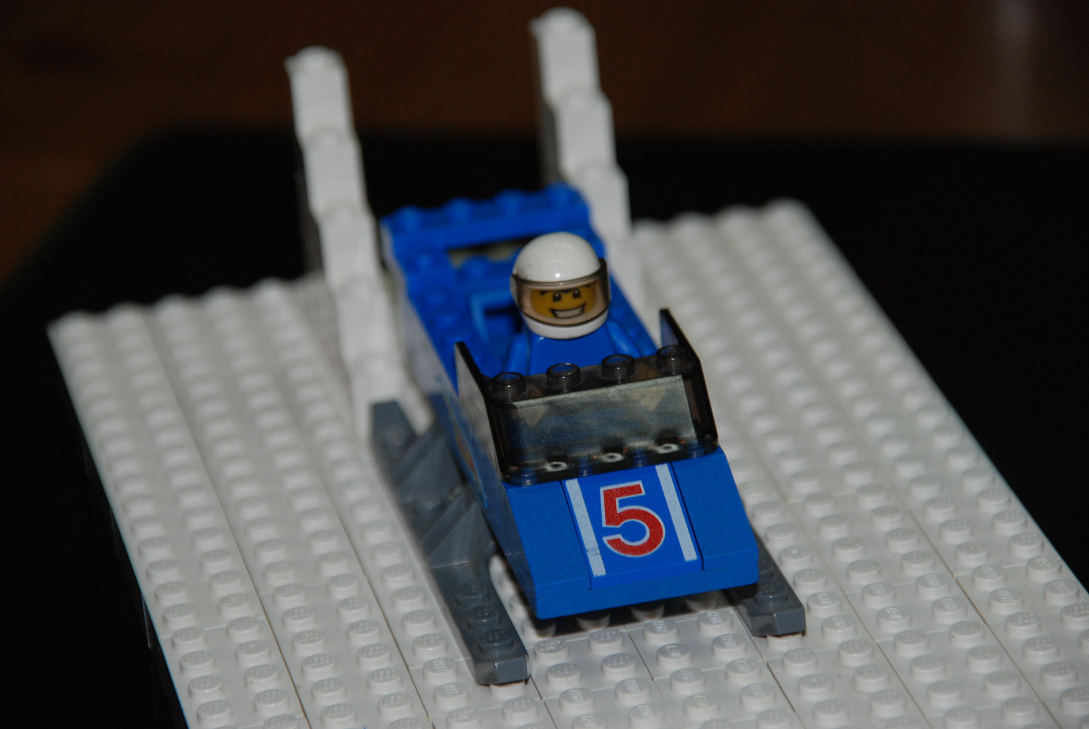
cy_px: 364
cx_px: 544
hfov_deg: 6.9
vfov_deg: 4.6
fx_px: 9086
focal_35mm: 300
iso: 400
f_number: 6.3
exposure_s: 1/60
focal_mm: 200
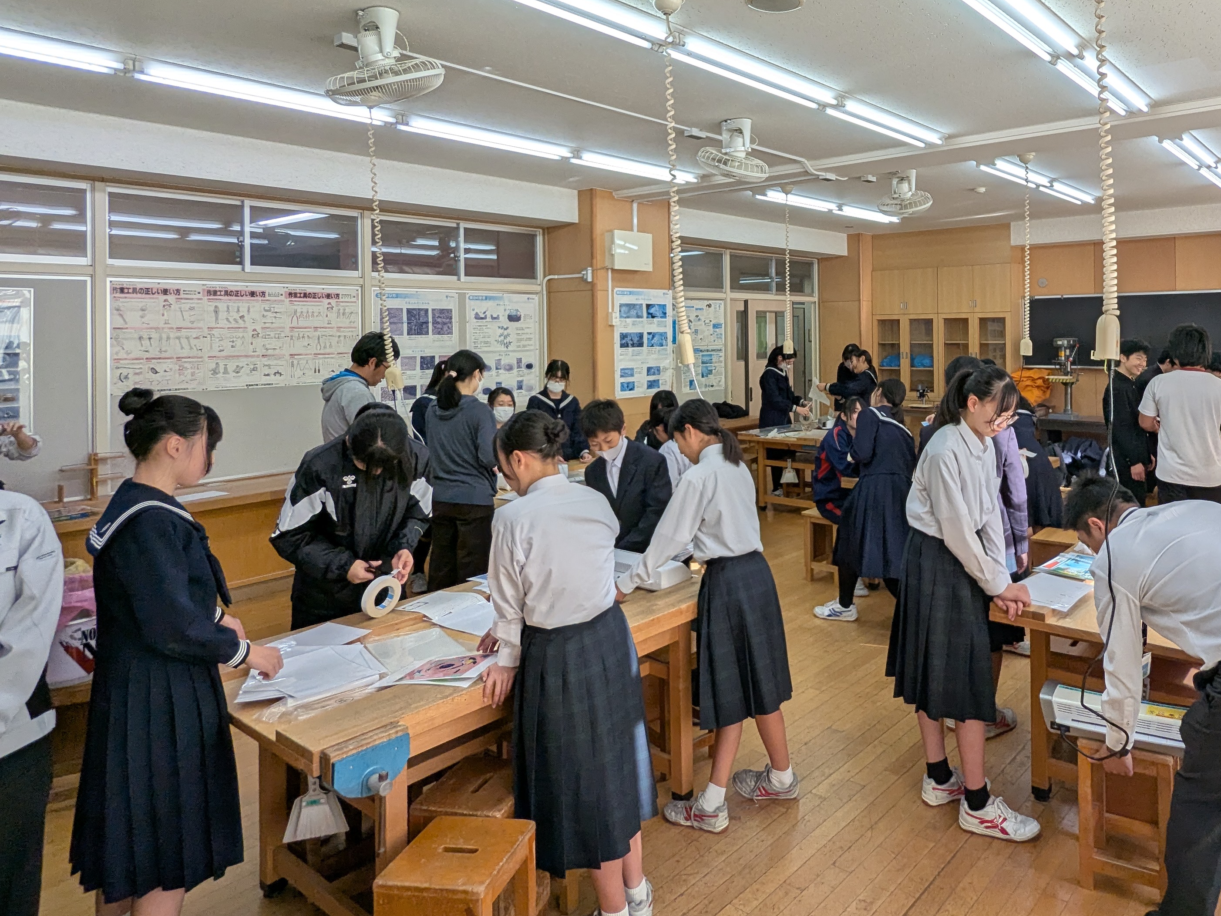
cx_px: 822
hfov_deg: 71.6
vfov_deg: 57.9
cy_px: 323
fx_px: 811
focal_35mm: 23
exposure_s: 1/186
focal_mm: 2.35
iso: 46
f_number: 2.2
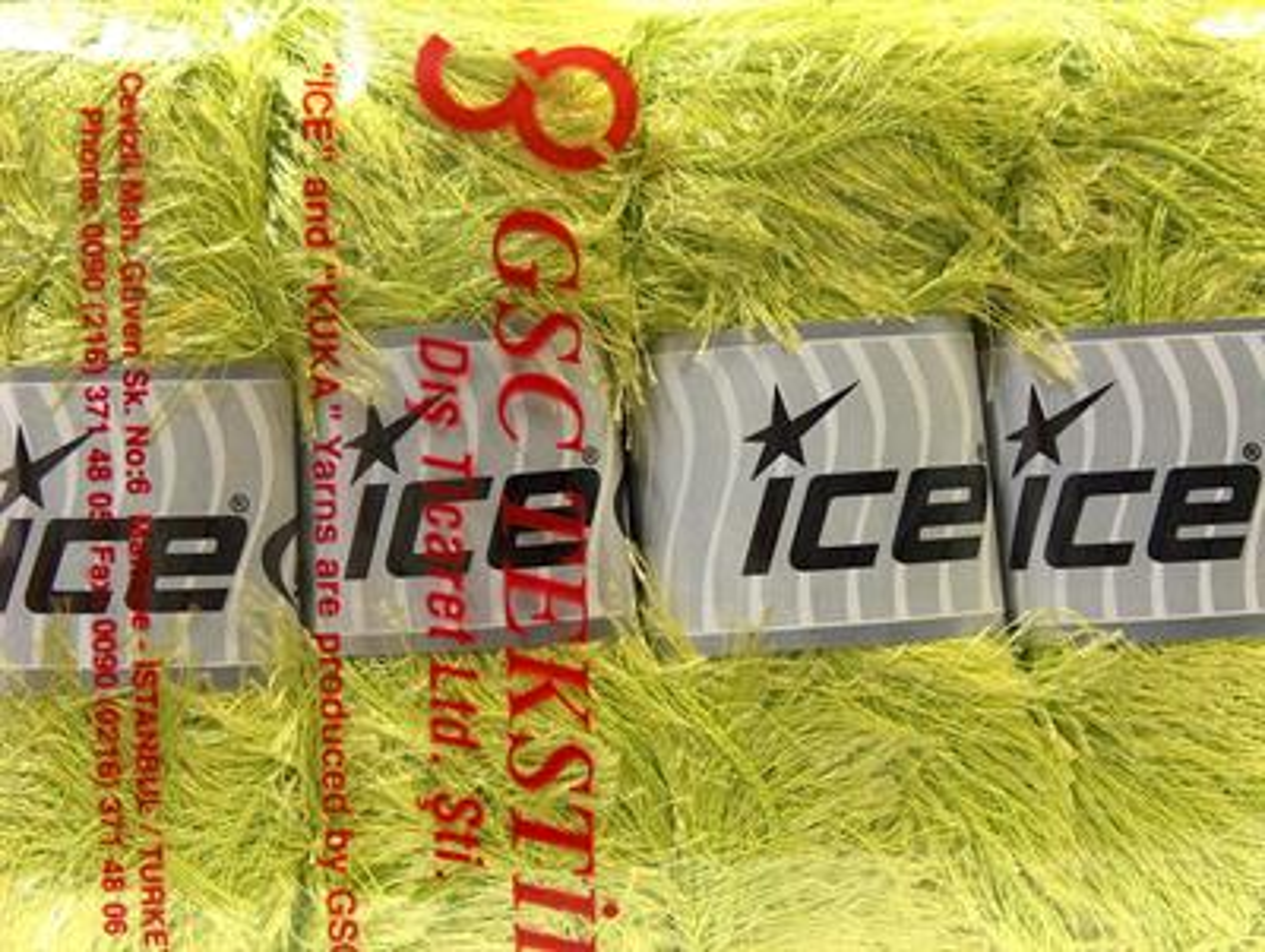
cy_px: 476
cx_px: 632
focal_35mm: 61
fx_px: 2232
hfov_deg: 31.6
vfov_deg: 24.1
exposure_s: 1/26.9
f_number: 2.9
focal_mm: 12.53
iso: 200
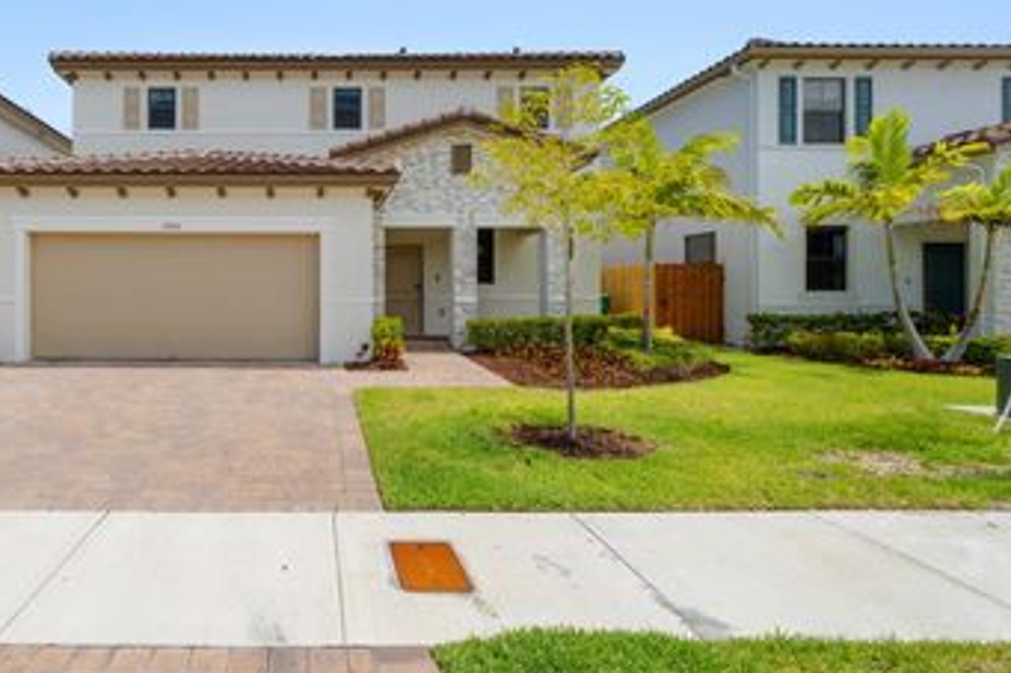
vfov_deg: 56.9
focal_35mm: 22
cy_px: 280
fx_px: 618
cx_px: 305
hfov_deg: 75.1
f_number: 9
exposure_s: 1/50
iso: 160
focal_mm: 10
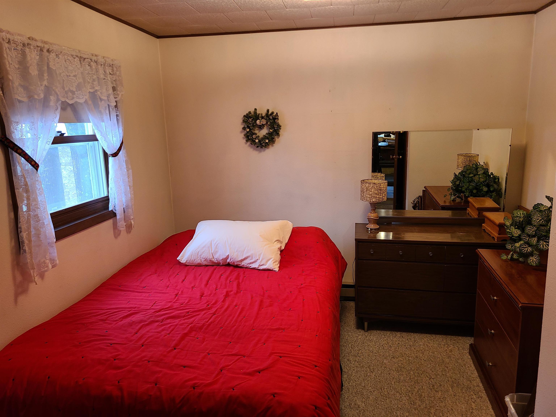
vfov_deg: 53.1
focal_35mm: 26
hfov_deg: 67.3
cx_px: 278
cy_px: 208
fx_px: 418
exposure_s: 1/60
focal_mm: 5.4
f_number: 1.8
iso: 125
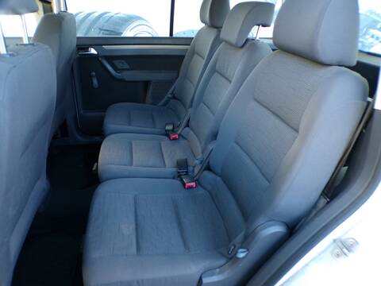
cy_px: 143
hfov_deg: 71.6
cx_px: 190
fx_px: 264
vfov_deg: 56.8
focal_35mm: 24
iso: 200
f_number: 3
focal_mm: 4.3
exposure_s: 1/27
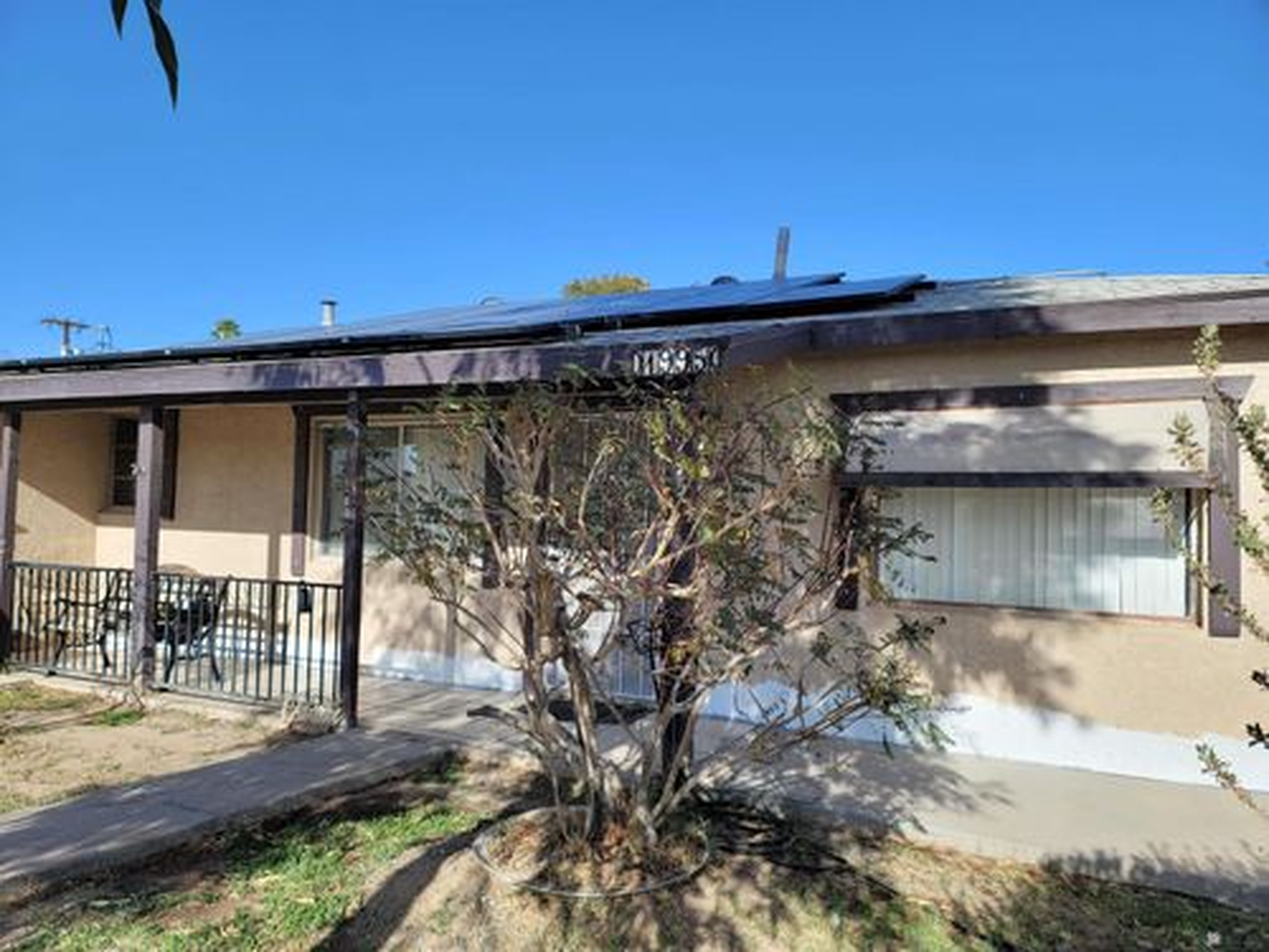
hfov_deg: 69.4
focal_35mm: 25
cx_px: 634
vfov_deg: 54.9
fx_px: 916
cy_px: 476
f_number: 1.8
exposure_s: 1/722
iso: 20
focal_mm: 7
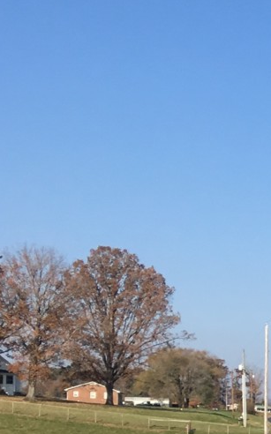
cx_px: 817
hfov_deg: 8.5
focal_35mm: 128
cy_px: 528
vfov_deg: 15.7
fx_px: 1514
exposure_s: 1/1451
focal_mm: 4.15
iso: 25
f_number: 2.2
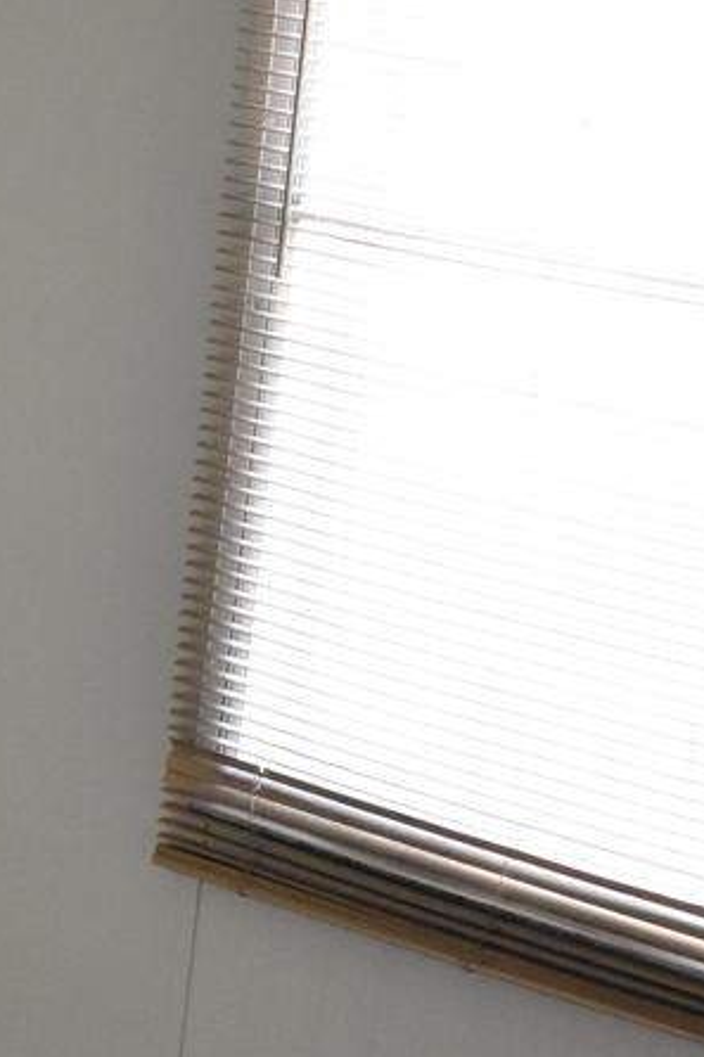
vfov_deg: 21.6
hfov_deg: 13.9
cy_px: 891
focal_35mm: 93
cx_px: -296
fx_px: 2730
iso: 2200
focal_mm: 18
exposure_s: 1/125
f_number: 3.5
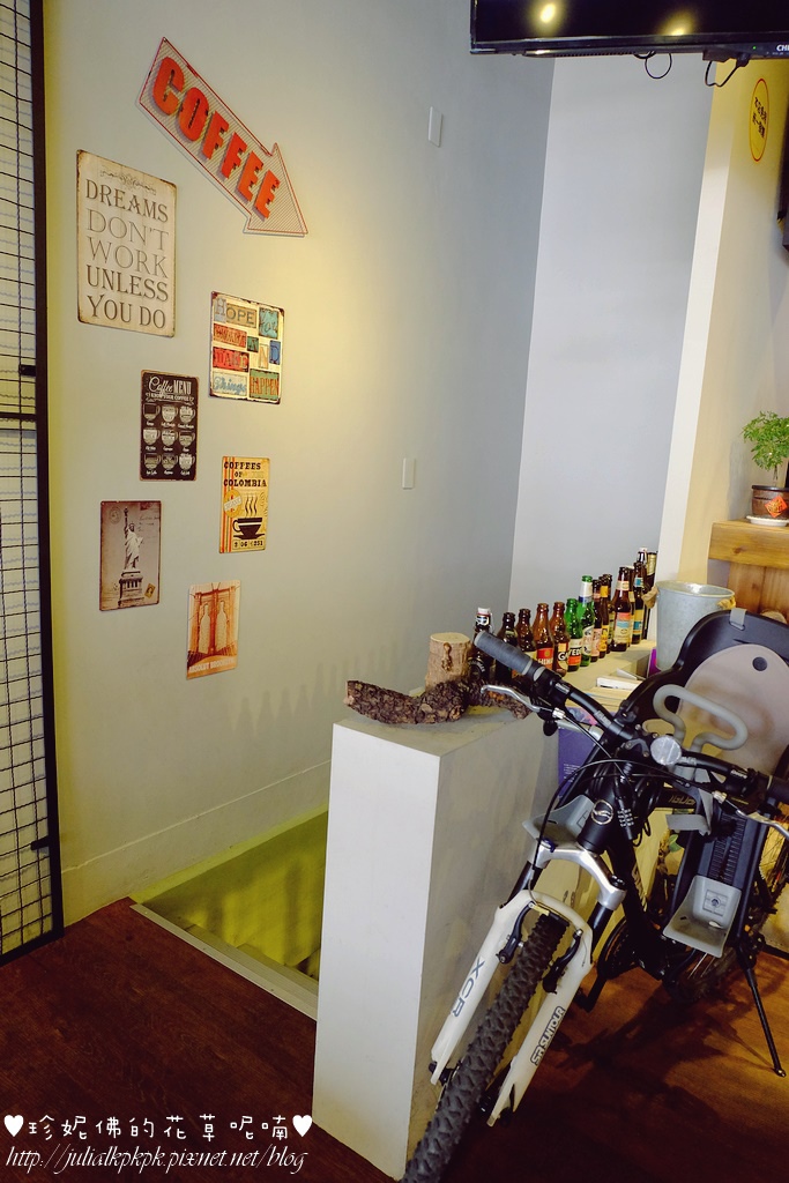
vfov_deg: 73.7
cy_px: 592
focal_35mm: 24
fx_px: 789
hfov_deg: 53.1
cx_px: 394
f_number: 4.5
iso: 2500
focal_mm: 16
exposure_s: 1/60
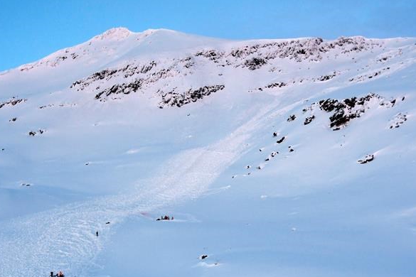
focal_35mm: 40
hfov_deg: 48.5
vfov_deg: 33.4
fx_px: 462
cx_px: 212
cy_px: 150
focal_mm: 24
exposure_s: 1/400
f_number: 4
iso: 800
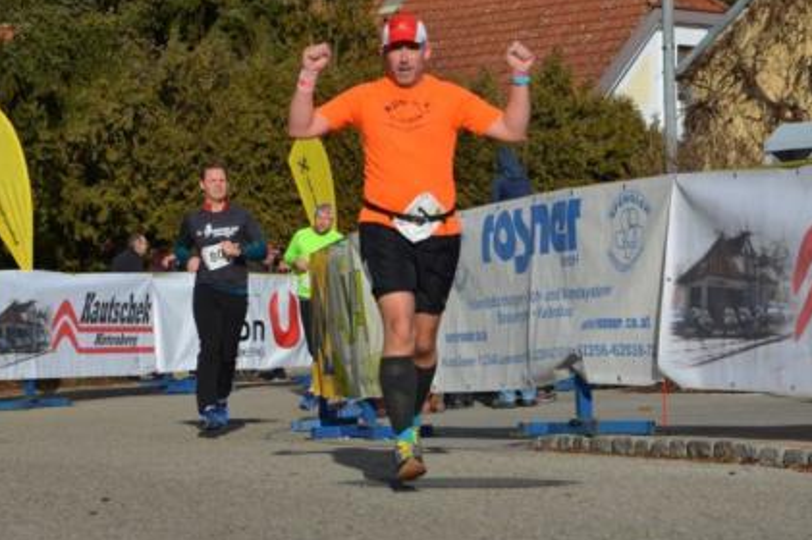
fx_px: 3011
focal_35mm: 134
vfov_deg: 10.2
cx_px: 341
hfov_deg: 15.4
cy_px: 253
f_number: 8
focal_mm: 75
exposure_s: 1/2000
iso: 400
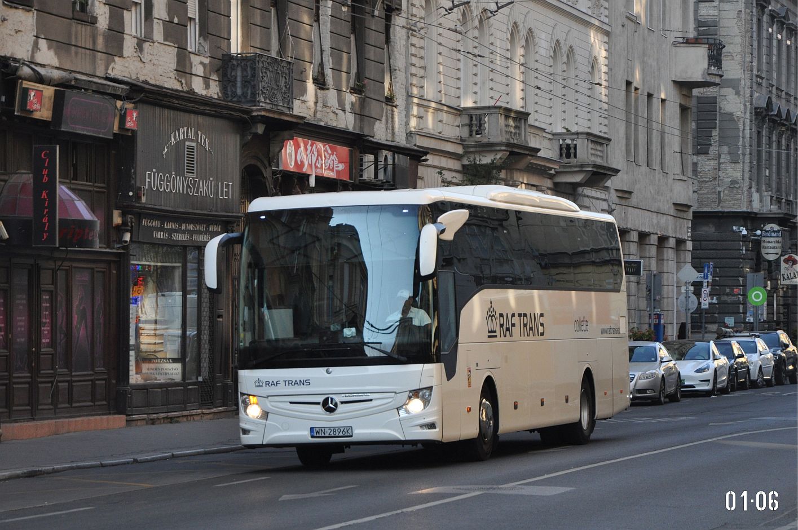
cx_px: 399
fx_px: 3055
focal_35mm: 138
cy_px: 265
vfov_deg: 9.9
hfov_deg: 14.9
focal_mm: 92
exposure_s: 1/500
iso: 800
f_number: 5.6
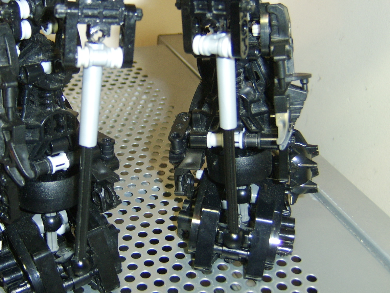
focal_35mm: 43
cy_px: 135
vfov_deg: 33.6
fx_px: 485
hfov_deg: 43.5
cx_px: 148
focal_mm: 8.13
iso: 141
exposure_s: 1/30
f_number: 2.7
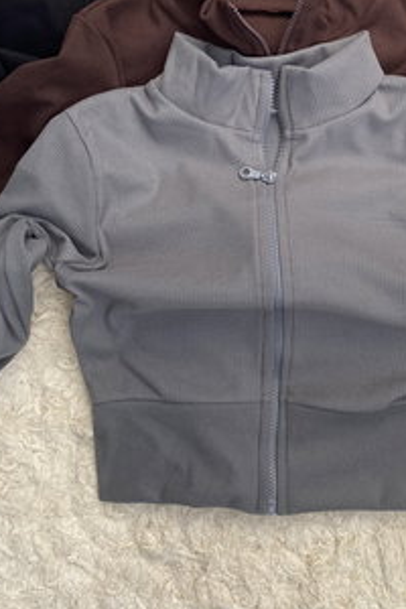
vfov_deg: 40.3
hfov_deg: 27.9
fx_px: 812
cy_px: 180
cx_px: 278
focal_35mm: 48
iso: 50
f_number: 1.8
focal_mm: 4.25
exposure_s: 1/122
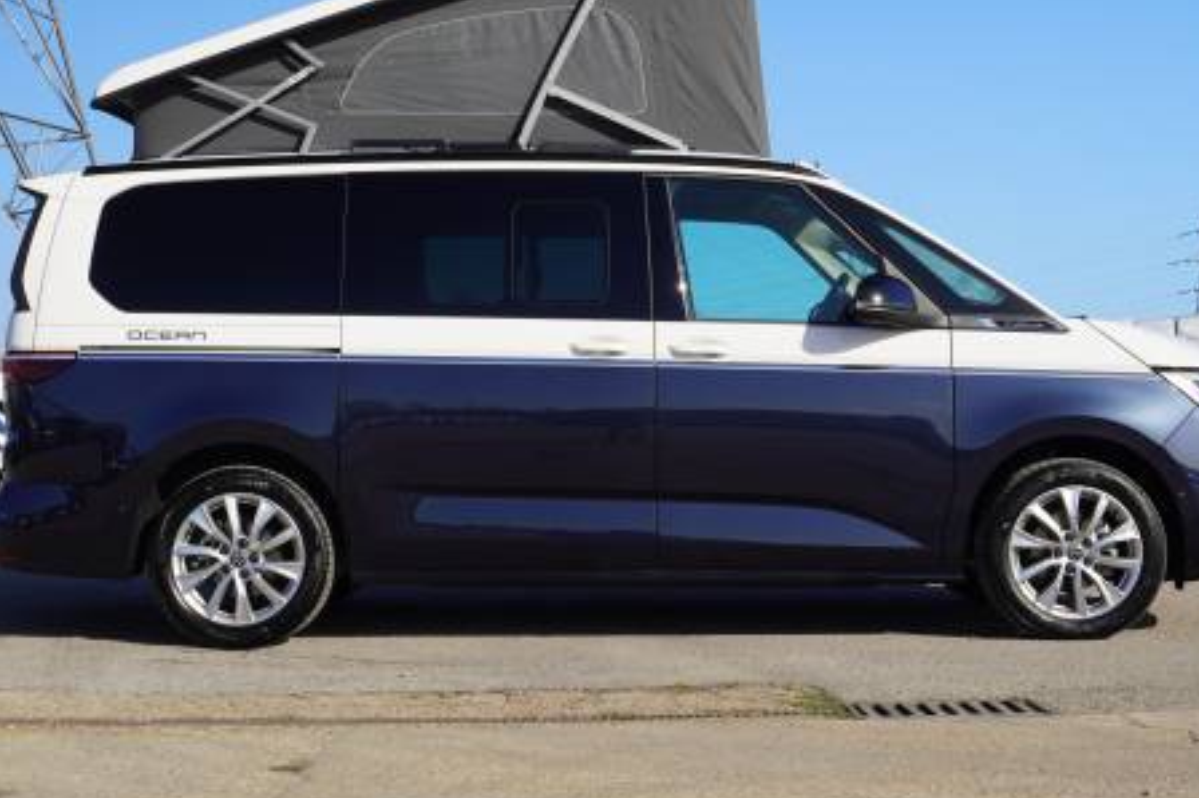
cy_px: 292
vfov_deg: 22.5
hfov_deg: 33.4
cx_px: 632
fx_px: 1997
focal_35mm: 60
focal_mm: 28
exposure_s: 1/125
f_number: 9
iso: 100
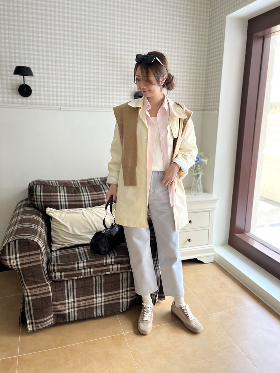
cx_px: 140
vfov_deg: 67.3
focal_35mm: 26
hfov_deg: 53.1
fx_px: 280
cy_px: 186
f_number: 1.6
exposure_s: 1/114
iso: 125
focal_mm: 5.1
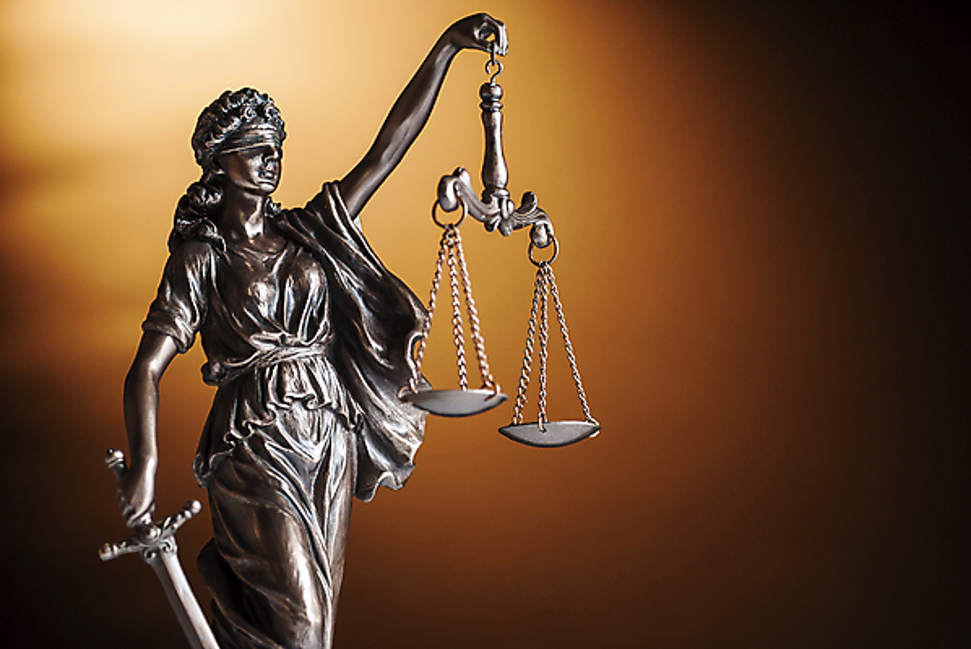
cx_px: 486
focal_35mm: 135
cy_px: 324
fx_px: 3645
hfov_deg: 15.2
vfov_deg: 10.2
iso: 100
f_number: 5.6
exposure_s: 1/100
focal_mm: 90
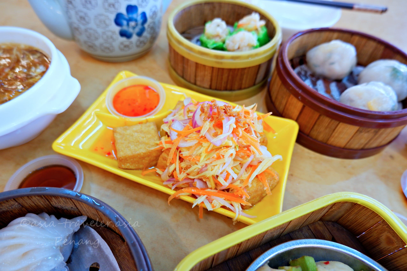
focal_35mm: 23
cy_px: 136
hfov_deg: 76.1
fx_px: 260
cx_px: 204
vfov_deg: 55.1
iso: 640
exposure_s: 1/34
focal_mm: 15
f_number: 3.5
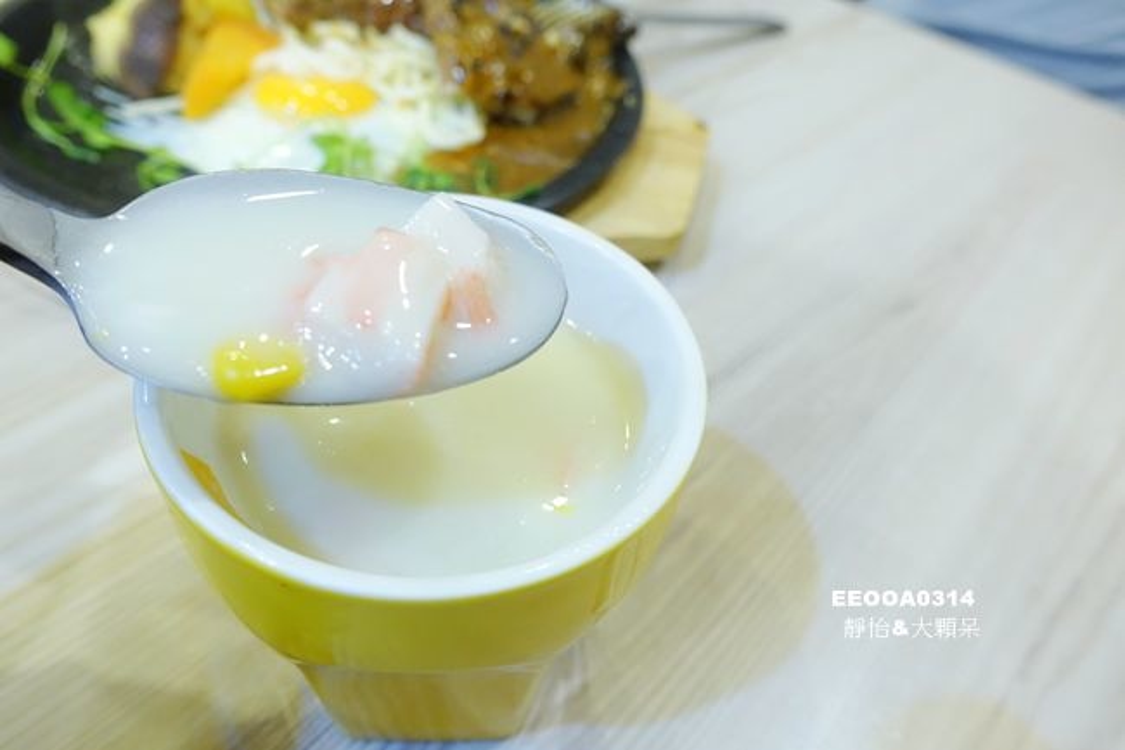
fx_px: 750
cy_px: 375
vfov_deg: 53.1
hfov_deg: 73.8
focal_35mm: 24
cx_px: 562
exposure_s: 1/30
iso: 800
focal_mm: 8.8
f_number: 3.2
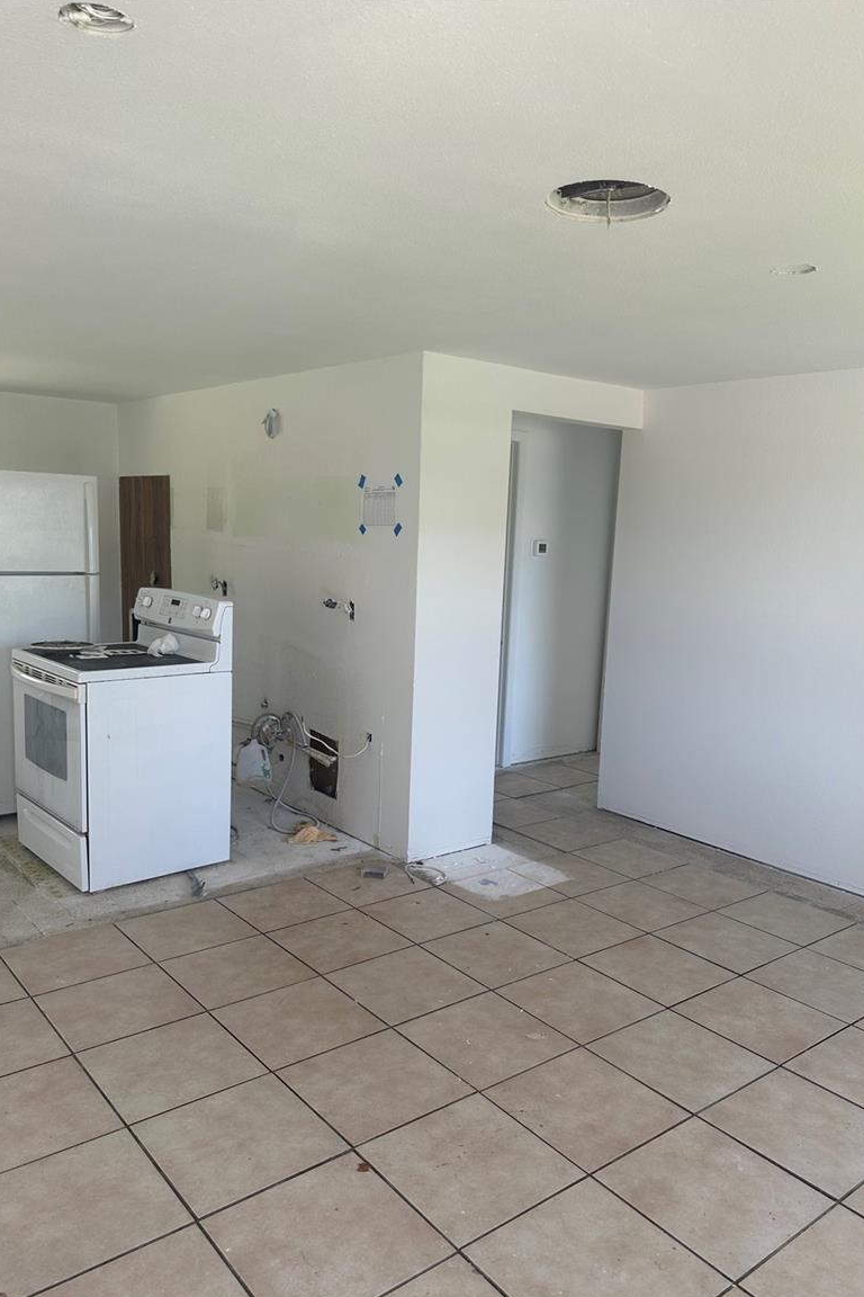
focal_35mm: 26
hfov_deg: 49.5
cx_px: 447
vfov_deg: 69.4
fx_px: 936
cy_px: 670
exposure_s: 1/136
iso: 64
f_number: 1.78
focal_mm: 6.86
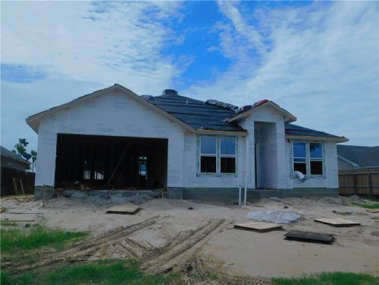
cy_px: 142
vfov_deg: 46.8
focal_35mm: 30
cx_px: 190
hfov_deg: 60.0
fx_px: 328
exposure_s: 1/1500
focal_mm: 5.3
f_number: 6.4
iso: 125
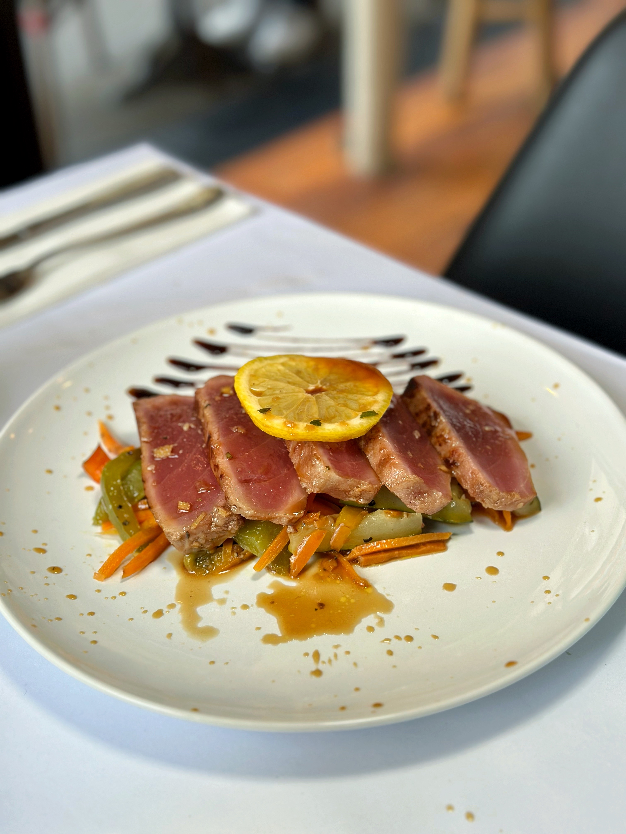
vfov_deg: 39.7
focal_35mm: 48
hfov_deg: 30.3
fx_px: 1157
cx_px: 313
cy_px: 417
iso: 80
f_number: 1.78
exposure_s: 1/398
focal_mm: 6.86
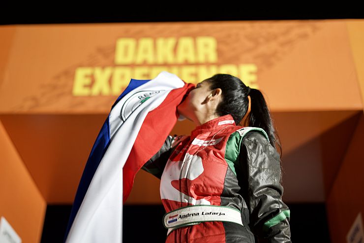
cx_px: 182
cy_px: 122
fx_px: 505
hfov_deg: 39.6
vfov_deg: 27.0
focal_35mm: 50
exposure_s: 1/25
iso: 100
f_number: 1.8
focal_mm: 50
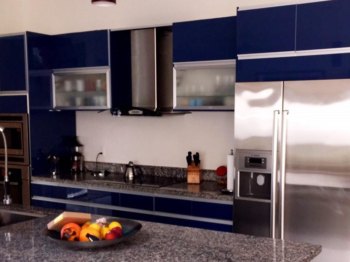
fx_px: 475
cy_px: 163
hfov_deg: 40.3
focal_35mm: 47
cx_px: 201
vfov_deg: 30.8
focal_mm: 4.15
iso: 40
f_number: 2.2
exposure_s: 1/30
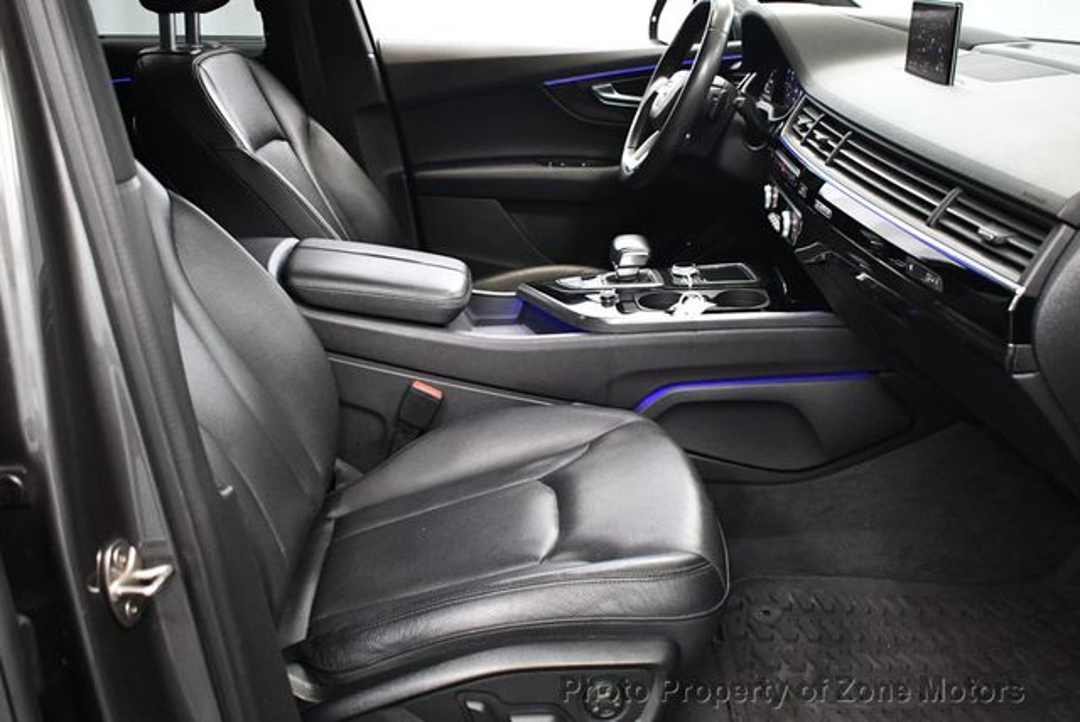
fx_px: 1081
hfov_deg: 53.1
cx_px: 540
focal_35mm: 36
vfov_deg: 36.9
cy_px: 361
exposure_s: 1/100
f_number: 3.5
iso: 3200
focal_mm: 18
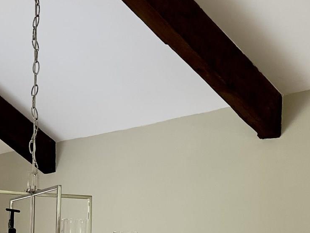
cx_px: 29
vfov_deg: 14.0
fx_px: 896
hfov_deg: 19.3
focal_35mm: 100
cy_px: 335
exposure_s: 1/120
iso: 200
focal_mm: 6.86
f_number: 1.78
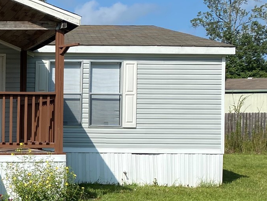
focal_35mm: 79
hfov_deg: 22.2
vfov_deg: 18.6
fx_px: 610
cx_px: -80
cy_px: 126
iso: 32
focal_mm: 4.25
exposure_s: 1/3846
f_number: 1.8
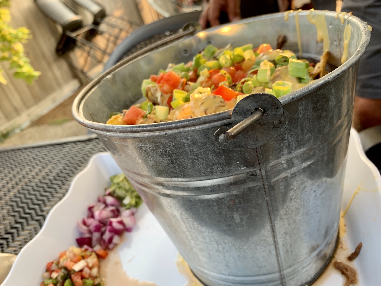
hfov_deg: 67.3
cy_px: 143
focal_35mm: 26
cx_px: 190
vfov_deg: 53.1
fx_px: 286
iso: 40
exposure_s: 1/121
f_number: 1.8
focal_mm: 4.25
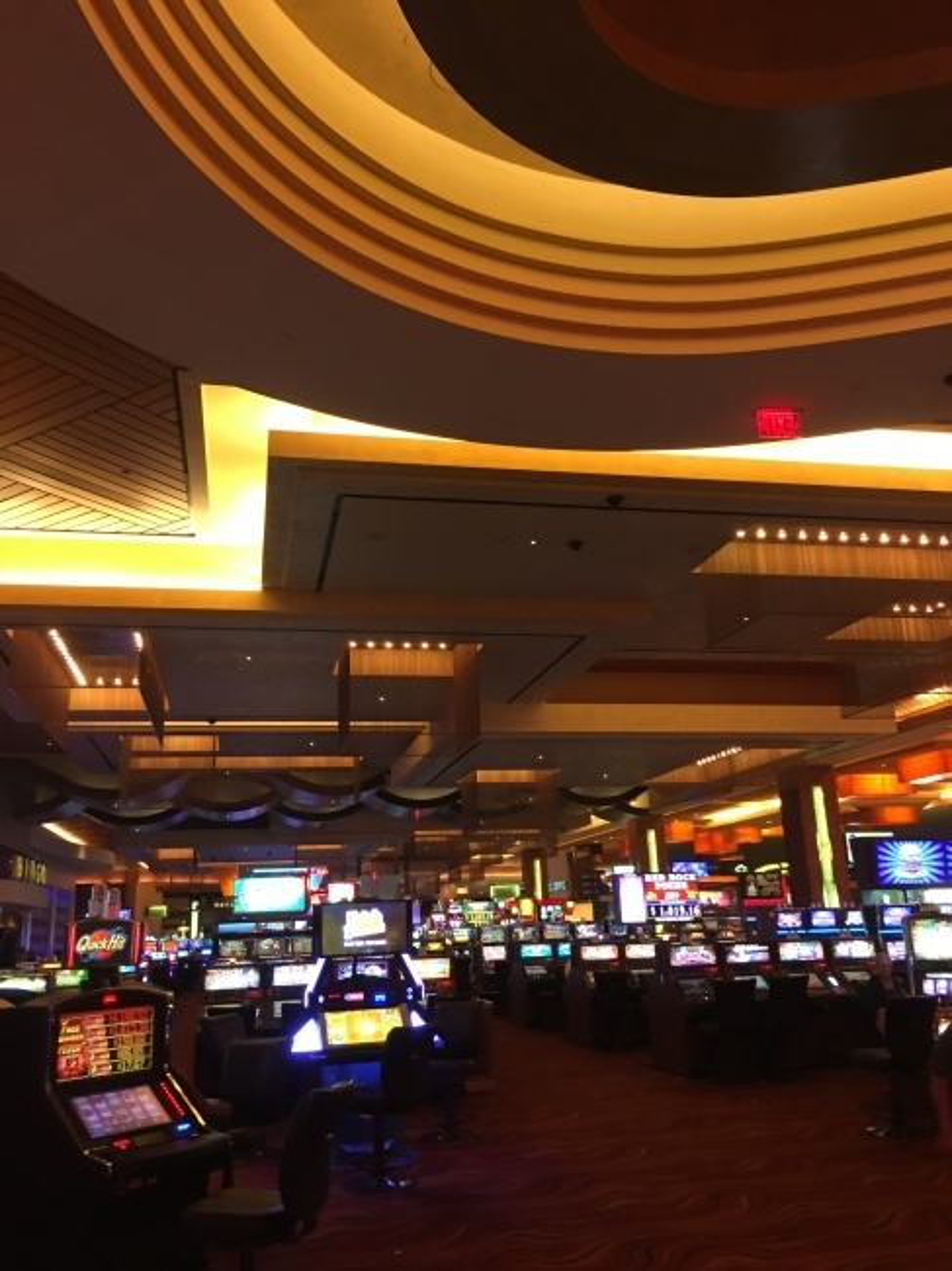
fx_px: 1064
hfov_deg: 48.2
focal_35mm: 29
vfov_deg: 61.7
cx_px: 476
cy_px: 636
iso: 80
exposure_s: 1/10
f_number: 2.2
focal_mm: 4.15
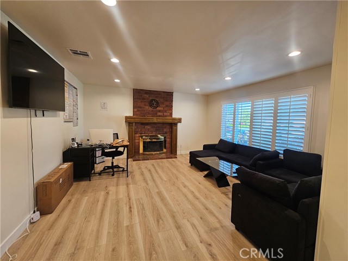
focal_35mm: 13
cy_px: 130
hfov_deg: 106.2
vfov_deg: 89.9
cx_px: 174
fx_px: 131
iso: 80
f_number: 2.2
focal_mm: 2.2
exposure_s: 1/60
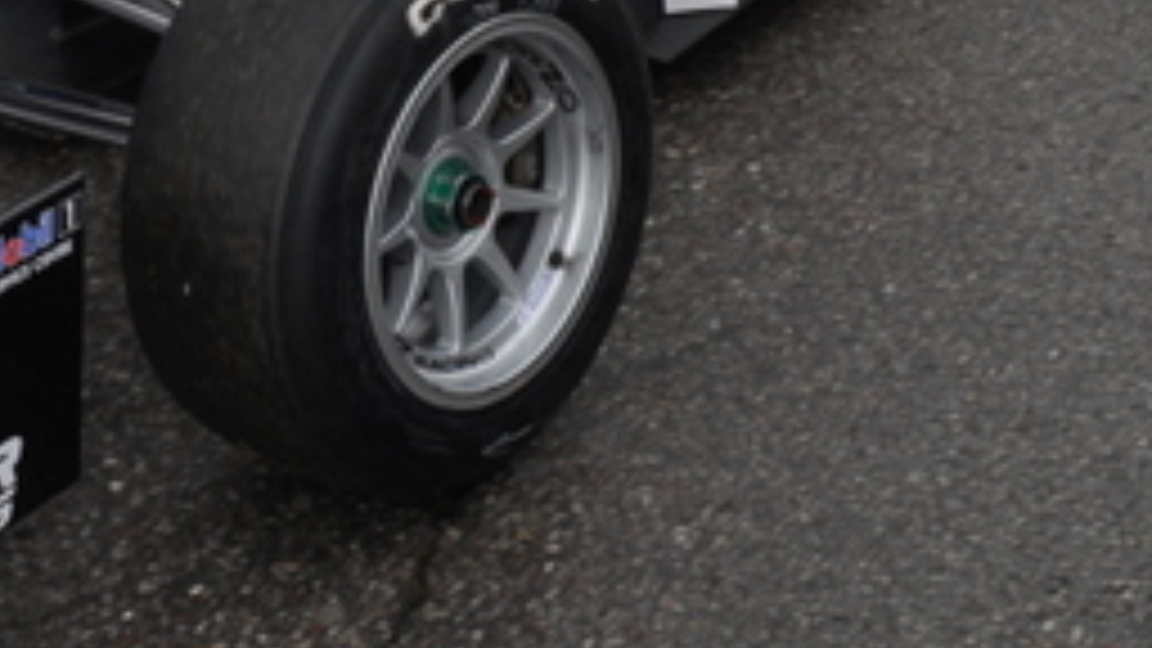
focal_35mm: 98
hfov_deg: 21.5
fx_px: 2994
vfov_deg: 11.4
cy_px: -536
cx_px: 212
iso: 320
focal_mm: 20
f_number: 10
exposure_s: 1/100
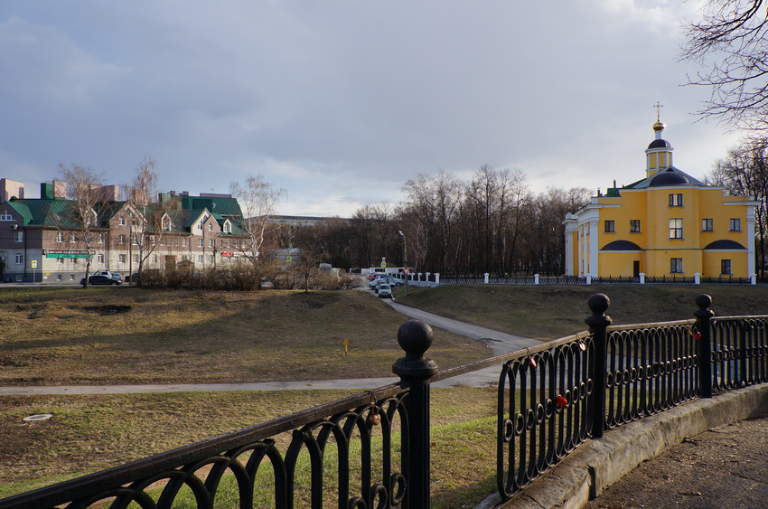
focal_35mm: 27
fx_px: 575
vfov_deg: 47.7
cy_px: 254
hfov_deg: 67.5
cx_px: 384
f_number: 8
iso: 100
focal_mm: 18
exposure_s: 1/125
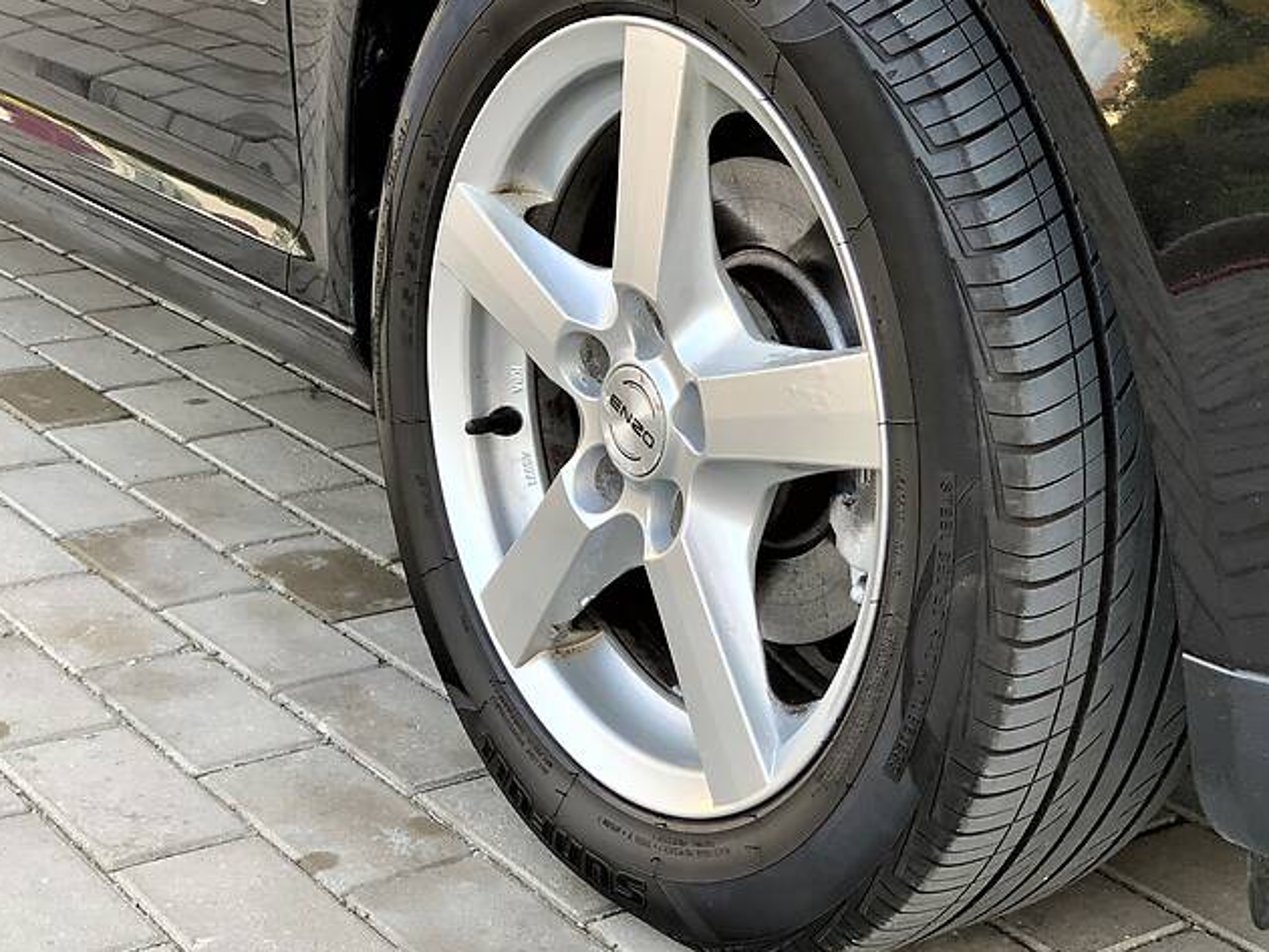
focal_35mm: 66
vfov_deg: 22.3
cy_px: 435
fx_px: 2420
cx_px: 699
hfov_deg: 29.4
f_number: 2.4
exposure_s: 1/122
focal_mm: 6
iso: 64
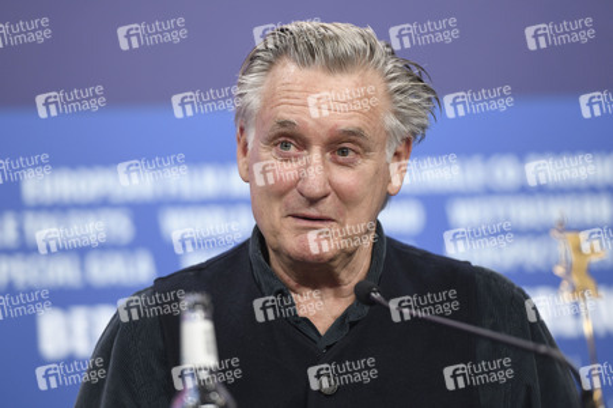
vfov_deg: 6.9
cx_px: 306
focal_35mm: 200
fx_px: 3403
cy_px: 204
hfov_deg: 10.3
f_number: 3.5
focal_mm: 200
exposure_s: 1/250
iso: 1250
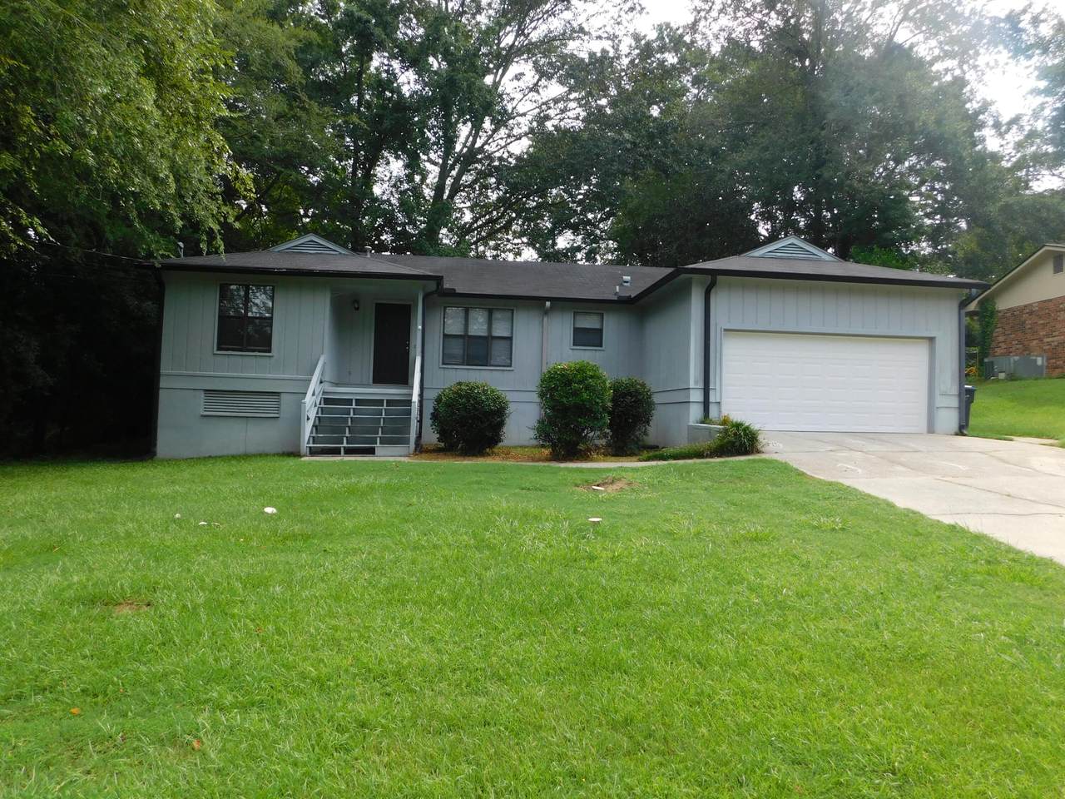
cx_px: 532
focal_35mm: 24
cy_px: 400
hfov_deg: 71.6
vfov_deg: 56.8
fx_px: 738
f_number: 3
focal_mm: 4.1
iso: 125
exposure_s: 1/640
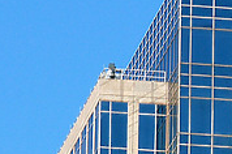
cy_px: 99
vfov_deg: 1.3
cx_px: 487
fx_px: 6604
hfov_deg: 2.0
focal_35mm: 1027
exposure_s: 1/640
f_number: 6.3
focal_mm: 135
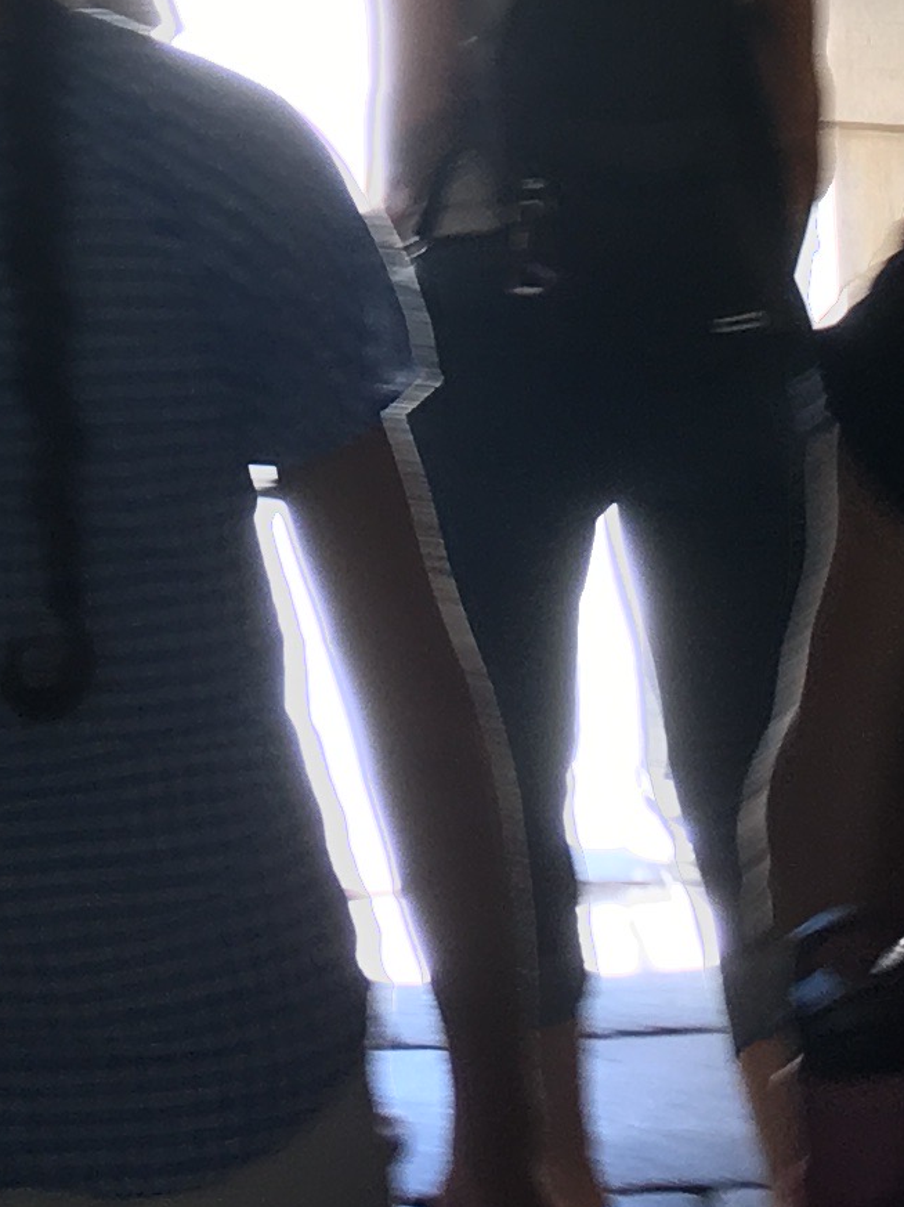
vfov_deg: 13.8
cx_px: 93
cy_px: -624
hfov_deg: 11.0
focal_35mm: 134
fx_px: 4669
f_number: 2.2
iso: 32
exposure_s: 1/40
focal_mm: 4.15
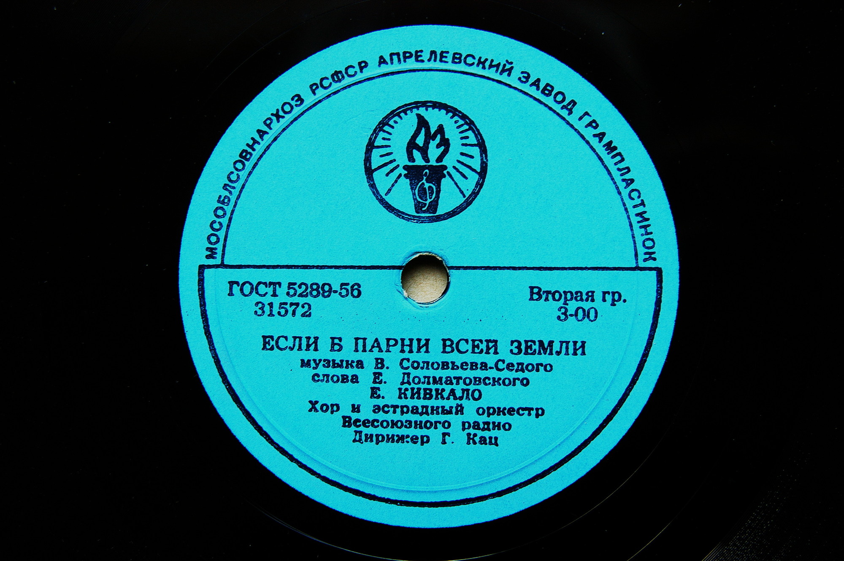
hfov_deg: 37.9
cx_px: 422
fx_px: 1230
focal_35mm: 52
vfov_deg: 25.7
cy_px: 280
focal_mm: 35
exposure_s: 1/90
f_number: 5
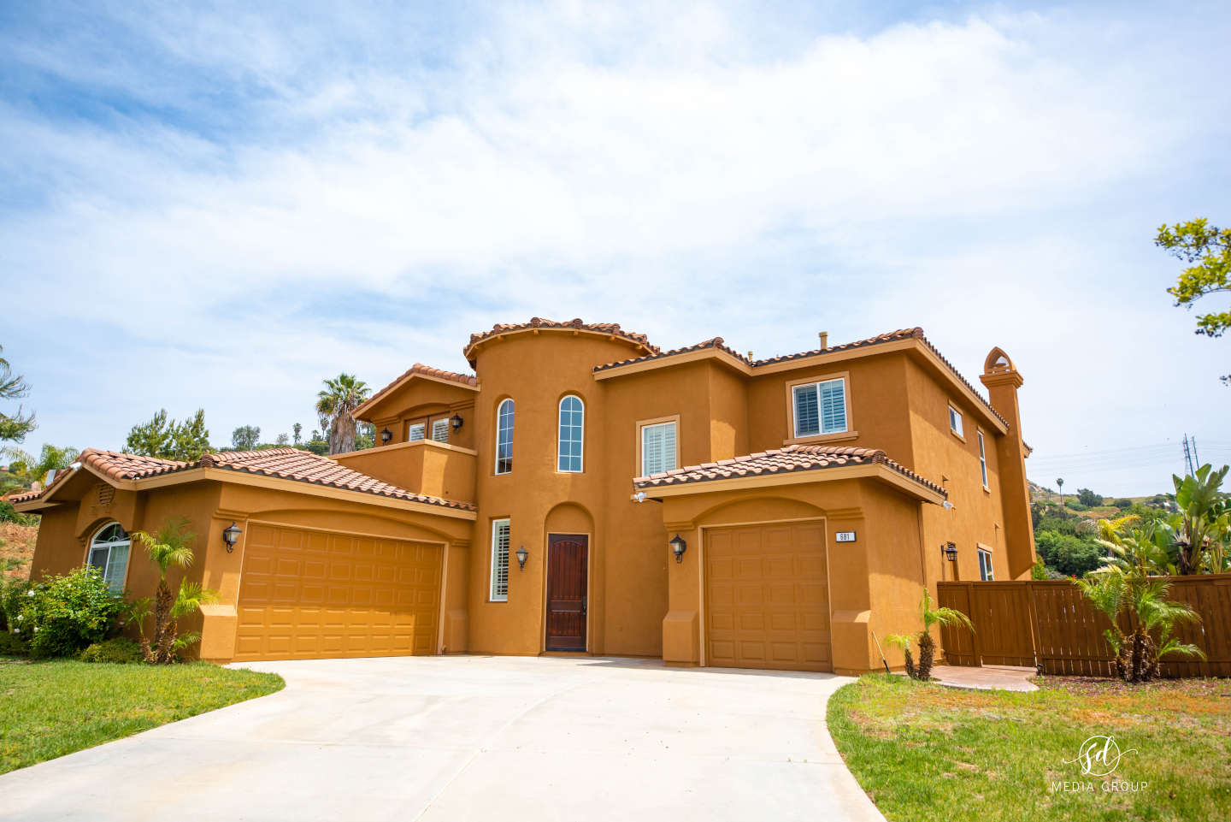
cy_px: 411
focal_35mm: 24
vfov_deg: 53.2
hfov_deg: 73.7
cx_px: 616
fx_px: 821
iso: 250
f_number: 3.5
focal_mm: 24
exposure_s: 1/2500
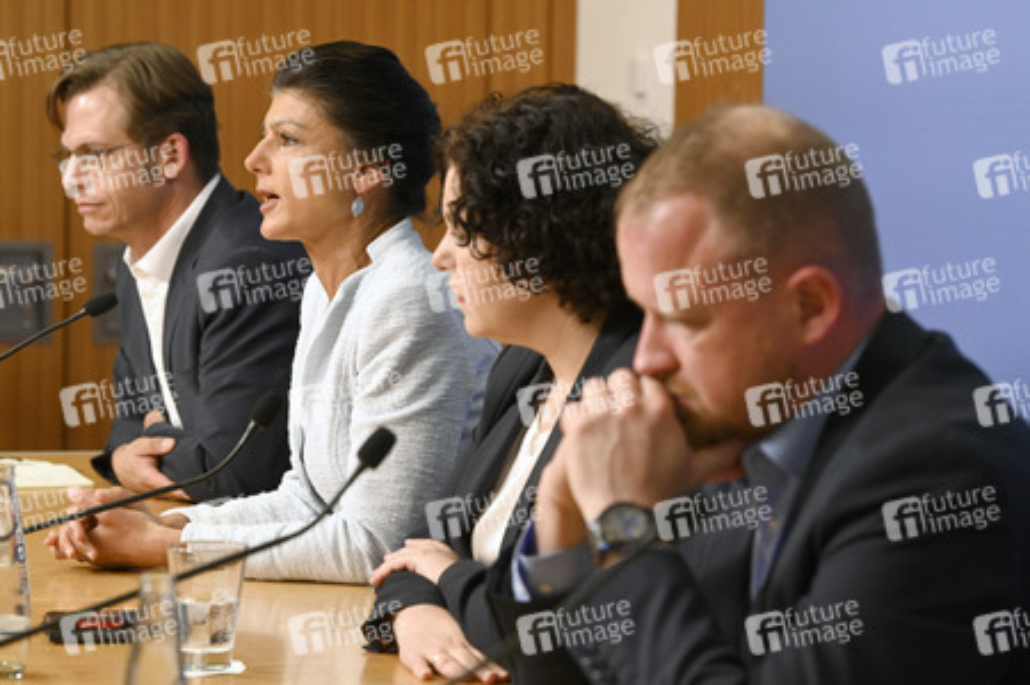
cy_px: 342
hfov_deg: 16.4
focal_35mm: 125
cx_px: 515
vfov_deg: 11.0
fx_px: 3574
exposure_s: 1/400
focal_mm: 125
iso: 3200
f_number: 6.3
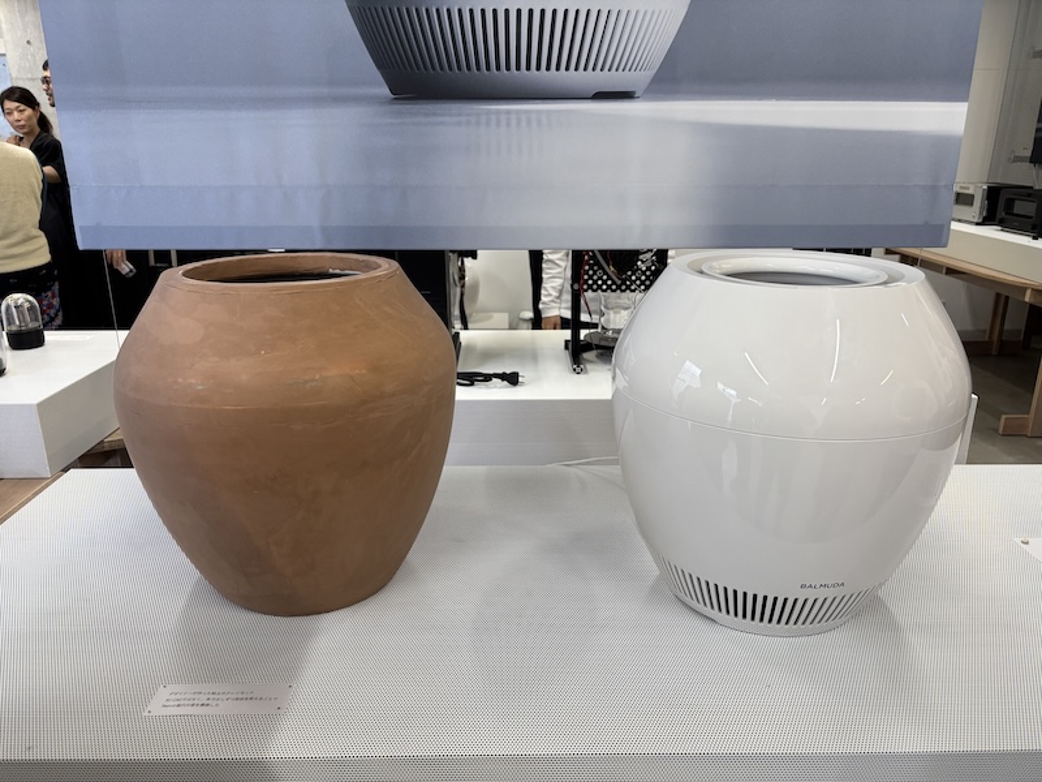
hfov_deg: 67.3
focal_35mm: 26
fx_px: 783
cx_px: 521
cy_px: 391
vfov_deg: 53.1
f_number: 1.6
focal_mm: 5.96
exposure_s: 1/100
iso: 125
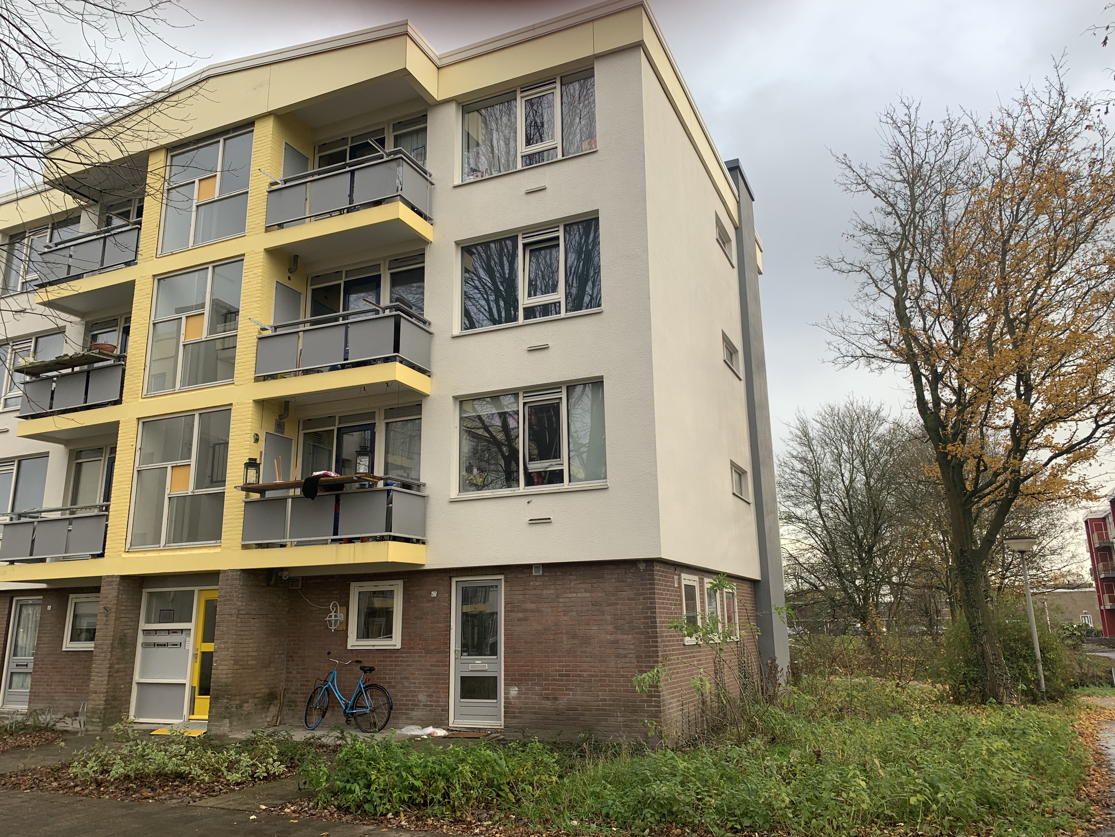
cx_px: 558
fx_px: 837
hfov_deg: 67.3
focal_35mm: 26
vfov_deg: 53.1
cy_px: 418
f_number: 1.8
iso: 25
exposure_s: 1/146
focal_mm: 4.25
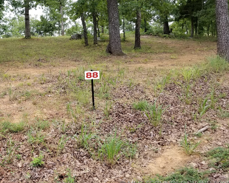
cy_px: 60
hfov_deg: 45.2
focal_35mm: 39
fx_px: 264
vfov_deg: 37.8
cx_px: 56
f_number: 1.7
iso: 50
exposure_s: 1/672
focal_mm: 4.3
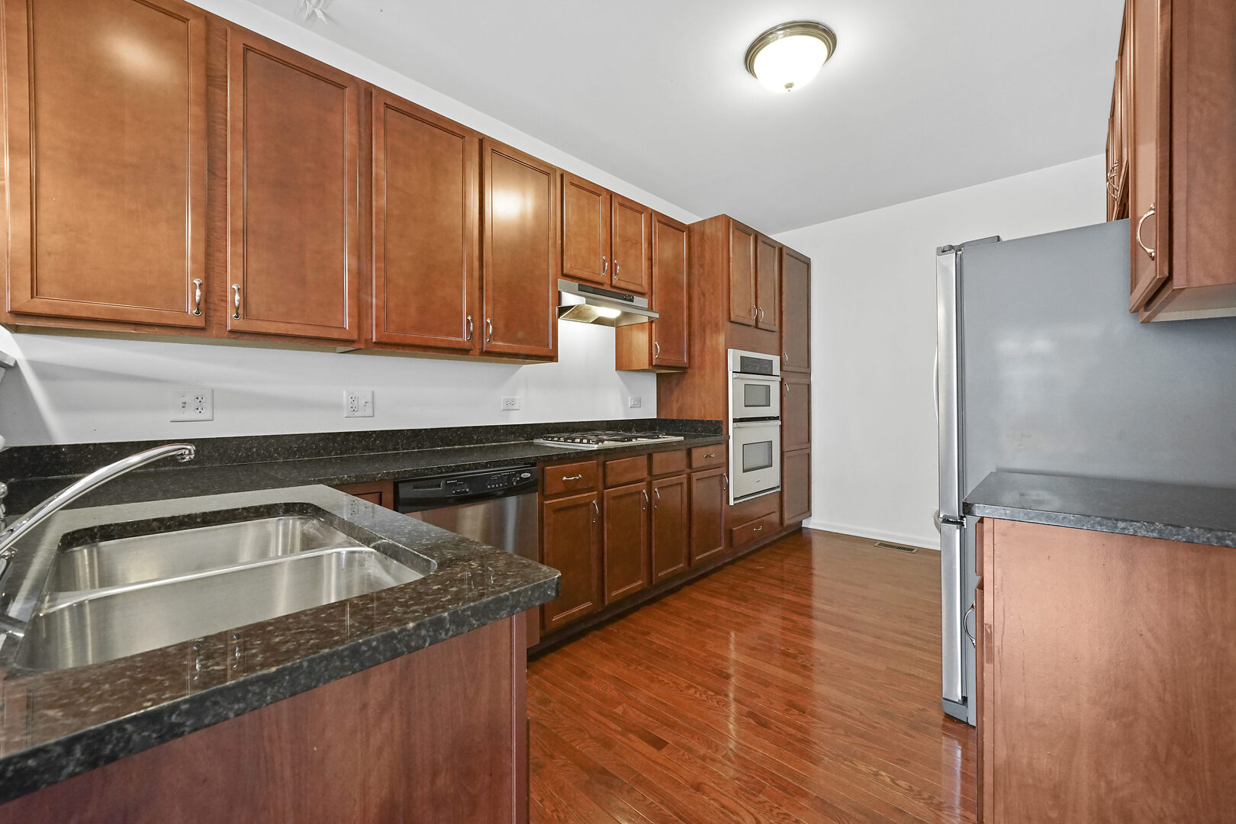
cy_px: 412
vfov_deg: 81.2
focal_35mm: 14
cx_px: 618
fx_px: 481
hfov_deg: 104.3
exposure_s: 1/10
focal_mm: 14
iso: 2000
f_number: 9
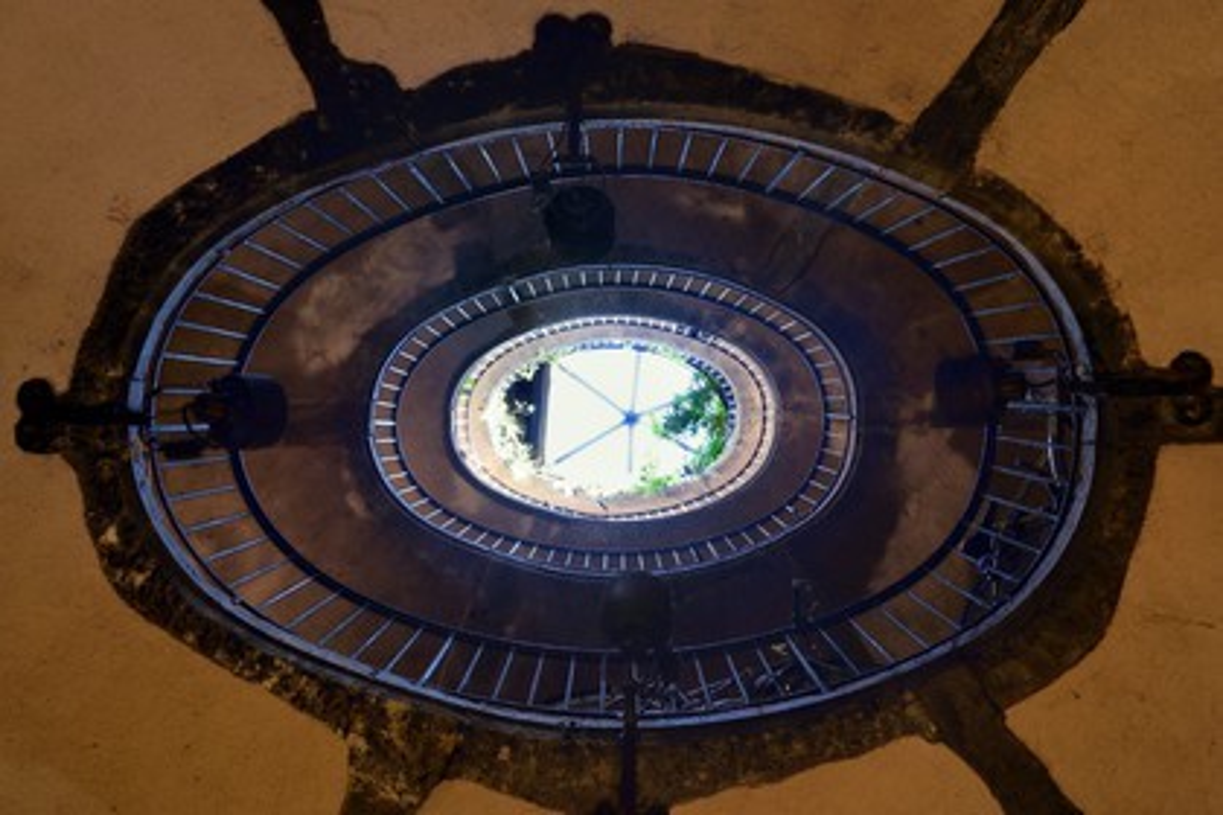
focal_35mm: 32
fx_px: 1087
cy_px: 408
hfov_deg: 58.7
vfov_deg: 41.1
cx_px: 612
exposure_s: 1/2.5
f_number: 9
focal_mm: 32
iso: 200
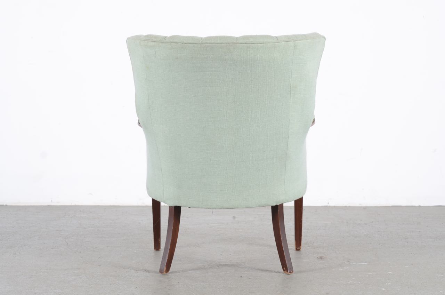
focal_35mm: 90
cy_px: 148
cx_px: 222
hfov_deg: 22.7
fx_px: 1110
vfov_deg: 15.1
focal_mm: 60
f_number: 8
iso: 100
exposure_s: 1/125
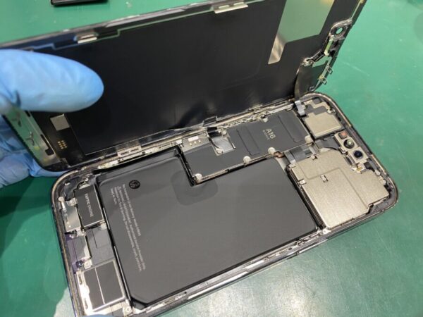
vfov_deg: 53.1
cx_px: 212
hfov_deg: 67.3
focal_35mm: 26
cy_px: 158
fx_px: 318
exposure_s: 1/50
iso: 125
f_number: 1.8
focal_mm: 4.25
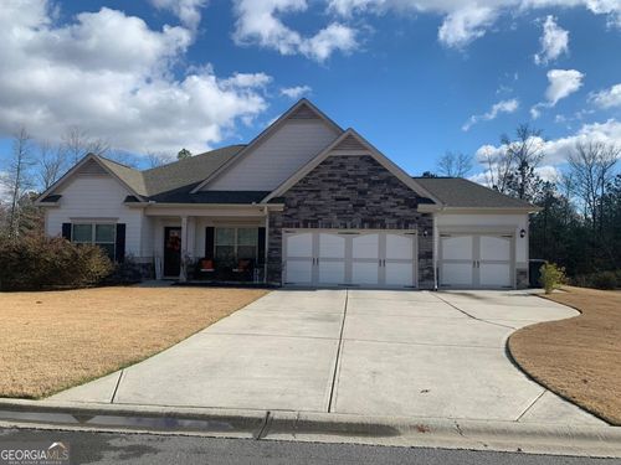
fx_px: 466
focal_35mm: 26
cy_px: 232
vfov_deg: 53.1
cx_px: 310
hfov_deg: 67.3
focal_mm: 4.25
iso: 25
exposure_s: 1/2681
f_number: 1.8
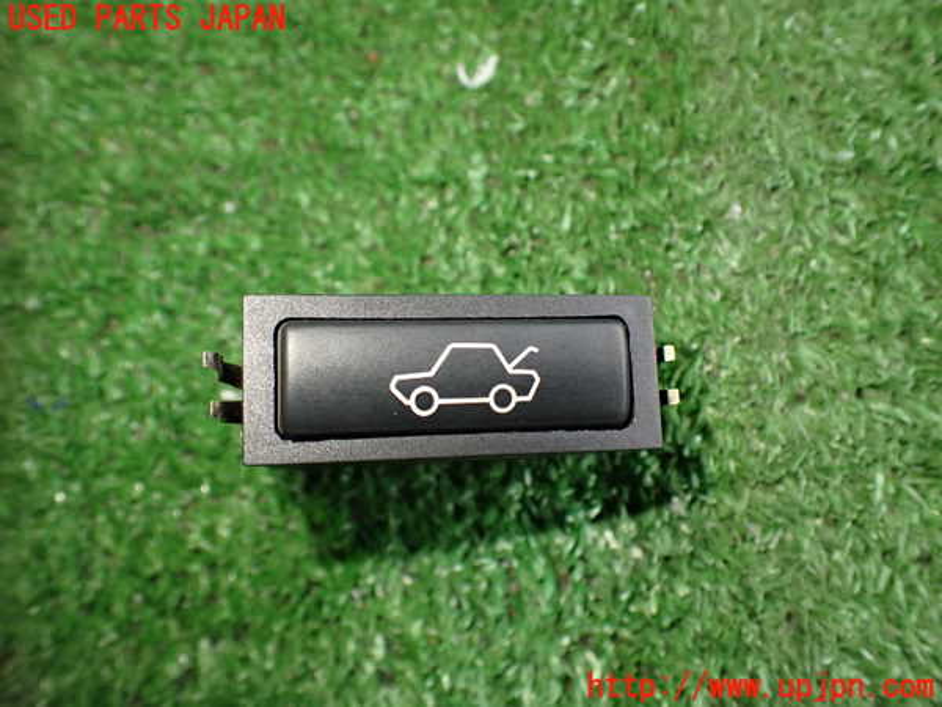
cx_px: 471
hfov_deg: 60.0
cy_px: 354
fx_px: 816
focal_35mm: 30
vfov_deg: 46.8
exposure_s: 1/125
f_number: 2.3
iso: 500
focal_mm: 5.4
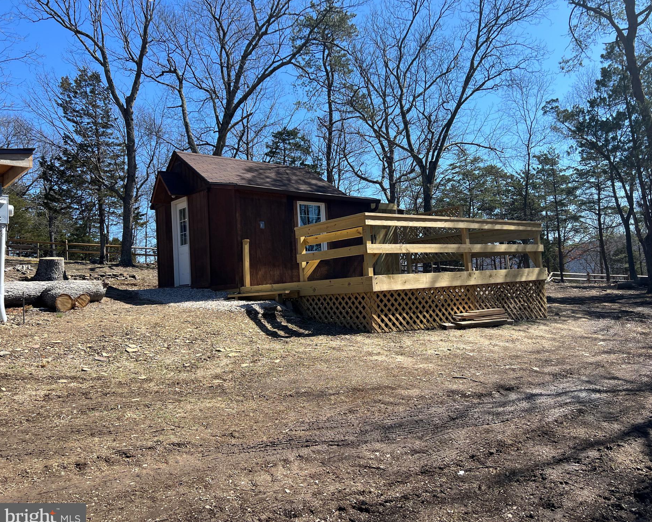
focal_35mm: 28
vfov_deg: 51.5
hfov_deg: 62.1
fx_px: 540
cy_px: 262
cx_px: 358
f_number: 1.5
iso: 50
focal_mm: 5.7
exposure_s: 1/2353
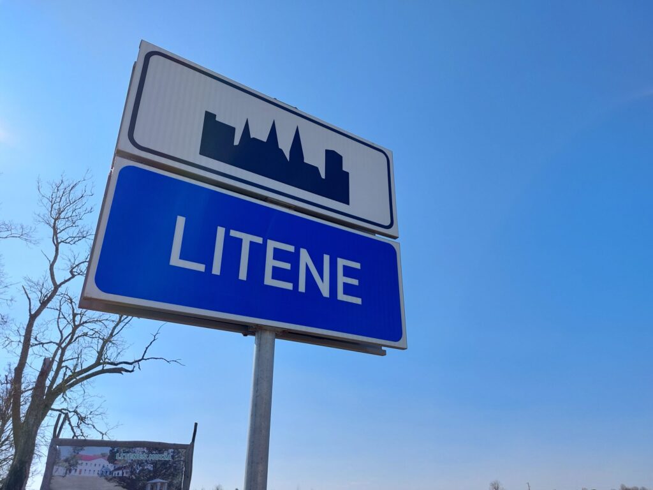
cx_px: 326
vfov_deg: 56.8
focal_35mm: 24
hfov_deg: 71.6
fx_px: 453
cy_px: 245
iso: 25
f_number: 1.8
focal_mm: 5.23
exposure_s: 1/1184
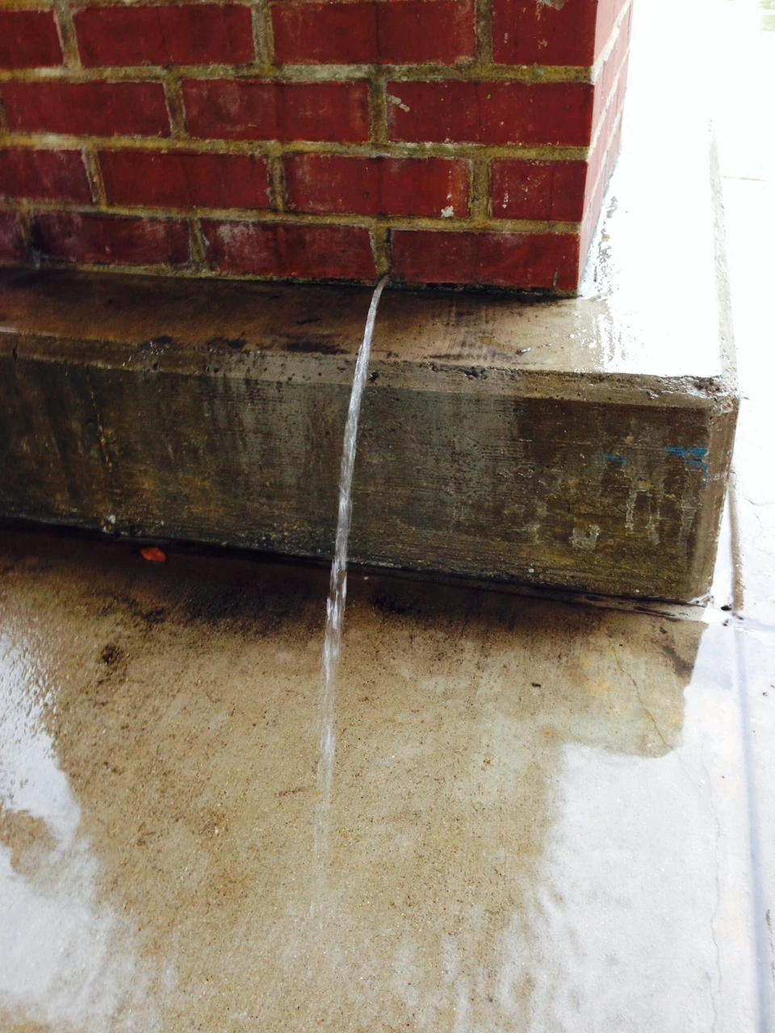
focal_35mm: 33
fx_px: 985
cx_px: 388
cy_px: 516
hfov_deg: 42.9
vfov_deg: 55.4
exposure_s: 1/24
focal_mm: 4.12
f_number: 2.4
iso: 50
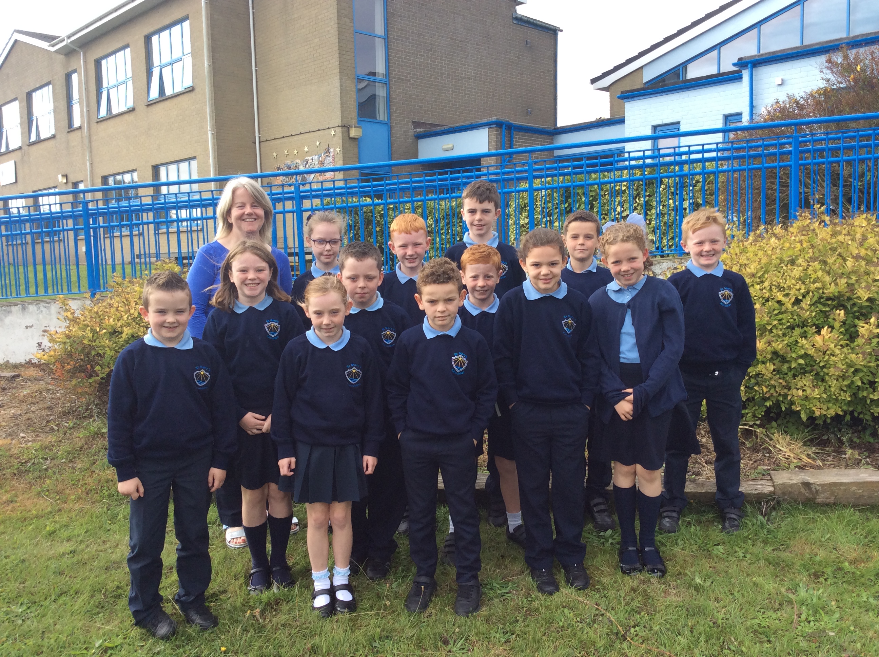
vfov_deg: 44.1
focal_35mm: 32
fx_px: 811
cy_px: 328
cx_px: 440
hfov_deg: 56.9
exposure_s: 1/367
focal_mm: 3.3
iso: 32
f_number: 2.4
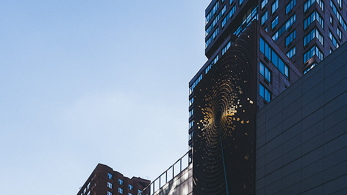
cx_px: 300
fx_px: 359
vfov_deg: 24.5
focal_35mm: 39
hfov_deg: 47.3
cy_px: 283
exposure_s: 1/800
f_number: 6.3
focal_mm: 14
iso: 400
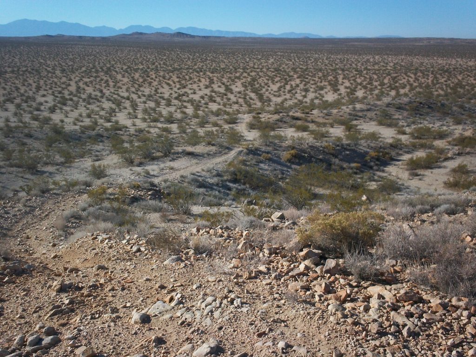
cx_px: 238
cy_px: 178
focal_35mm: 38
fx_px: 523
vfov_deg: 37.7
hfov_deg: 49.0
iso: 80
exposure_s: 1/640
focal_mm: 6.3
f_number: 4.5
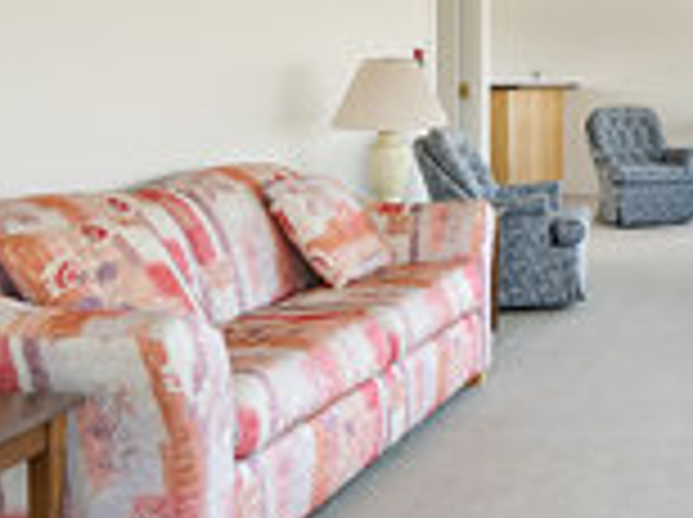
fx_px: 979
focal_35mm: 49
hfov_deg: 32.6
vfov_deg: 28.7
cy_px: 77
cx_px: 817
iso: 320
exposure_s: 1/40
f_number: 7.1
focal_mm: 18
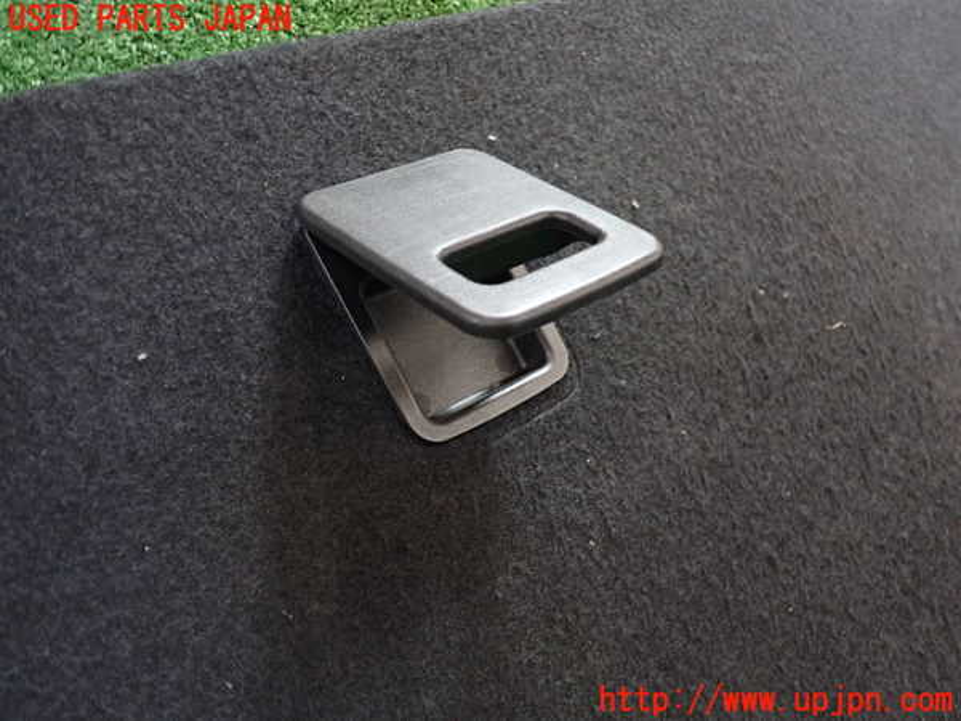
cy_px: 360
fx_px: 833
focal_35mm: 30
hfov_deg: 60.0
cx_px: 480
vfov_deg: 46.8
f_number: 2.3
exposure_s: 1/30
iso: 250
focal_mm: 5.4
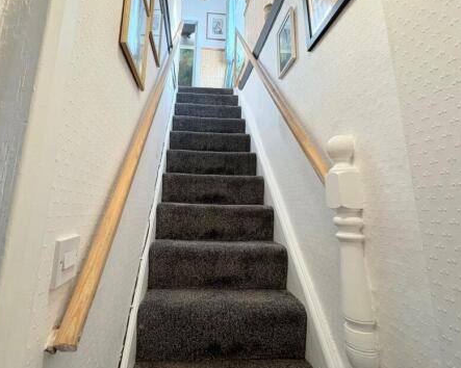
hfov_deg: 86.2
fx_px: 245
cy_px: 153
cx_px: 209
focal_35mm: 18
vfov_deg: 73.2
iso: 160
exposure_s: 1/100
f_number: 2.2
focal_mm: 2.22
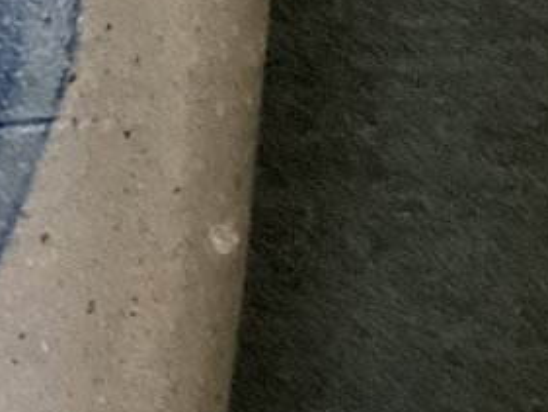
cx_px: -352
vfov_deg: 8.9
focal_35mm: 167
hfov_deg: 11.2
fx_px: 2645
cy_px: 268
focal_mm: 3.3
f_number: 2.4
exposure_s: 1/60
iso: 400
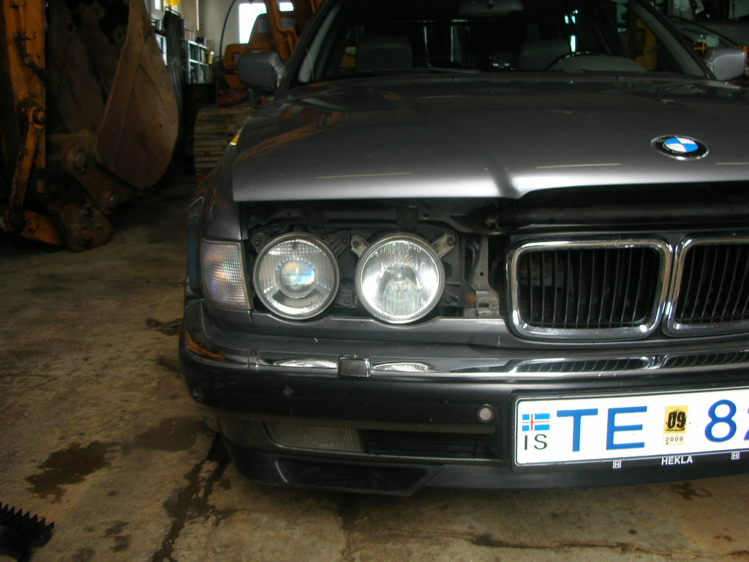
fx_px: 757
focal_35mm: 35
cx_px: 374
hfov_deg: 52.6
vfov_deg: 40.7
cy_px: 281
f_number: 3
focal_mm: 5.8
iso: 50
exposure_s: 1/30
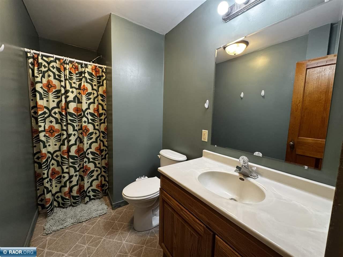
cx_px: 172
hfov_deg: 102.1
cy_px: 128
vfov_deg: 85.7
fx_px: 139
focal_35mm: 14
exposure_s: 1/60
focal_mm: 2.22
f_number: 2.2
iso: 400
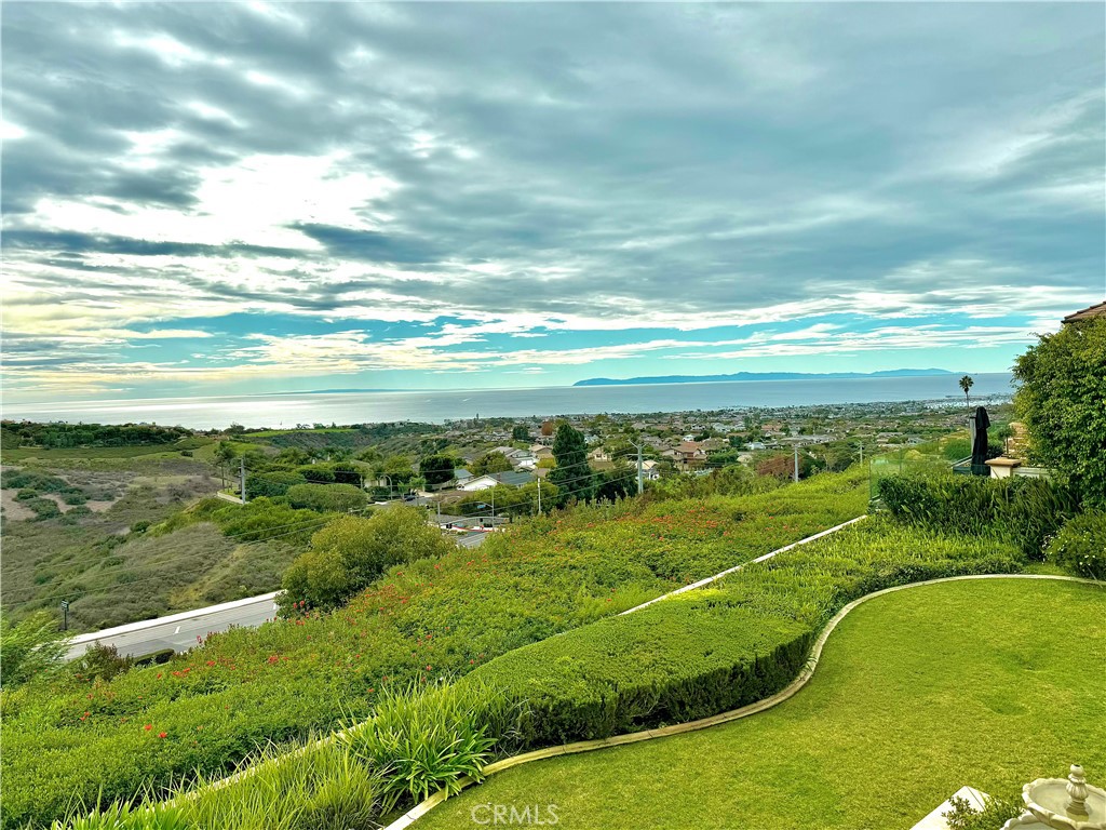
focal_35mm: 24
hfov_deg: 71.6
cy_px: 415
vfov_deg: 56.8
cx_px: 553
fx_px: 767
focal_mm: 6.76
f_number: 1.78
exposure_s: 1/8130
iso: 80
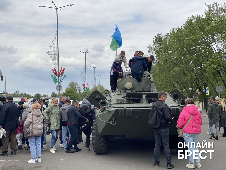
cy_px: 85
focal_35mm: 52
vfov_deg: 28.0
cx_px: 113
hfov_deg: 36.8
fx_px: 339
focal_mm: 6
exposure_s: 1/1597
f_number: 2
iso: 20
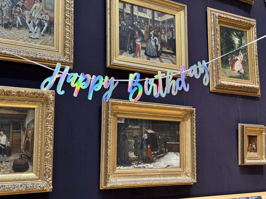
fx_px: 369
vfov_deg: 30.3
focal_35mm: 48
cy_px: 100
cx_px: 133
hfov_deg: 39.7
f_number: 1.78
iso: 250
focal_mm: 6.76
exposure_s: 1/33
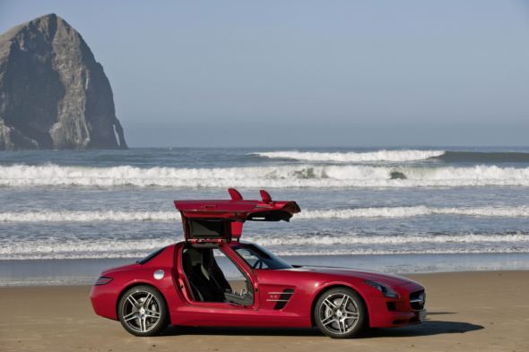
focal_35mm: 105
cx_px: 264
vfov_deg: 13.0
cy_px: 176
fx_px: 1542
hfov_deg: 19.5
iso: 100
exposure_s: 1/320
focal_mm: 105
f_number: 8
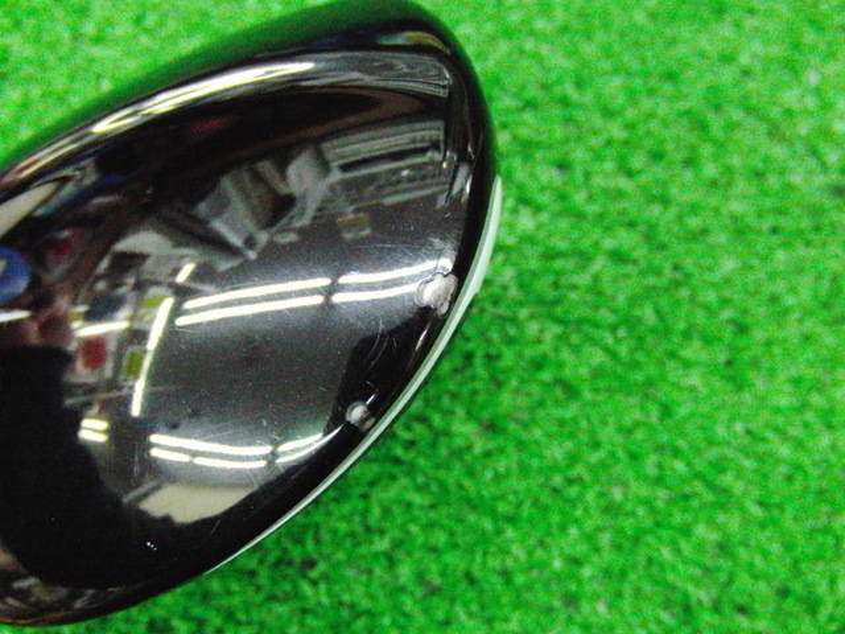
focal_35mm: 37
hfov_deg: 50.1
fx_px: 903
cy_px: 317
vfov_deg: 38.7
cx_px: 422
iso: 3200
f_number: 3.6
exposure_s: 1/125
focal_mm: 6.42
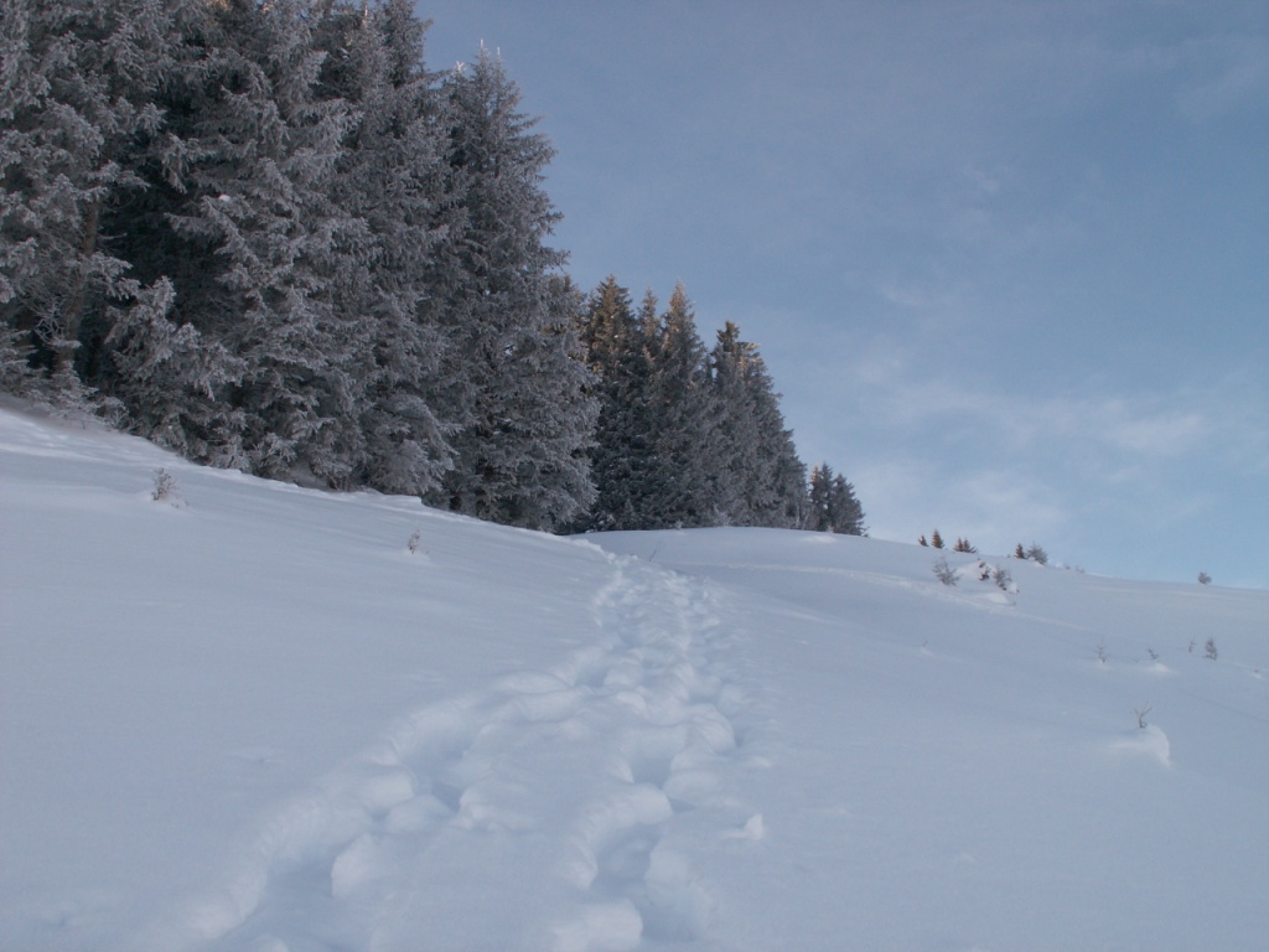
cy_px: 476
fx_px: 1283
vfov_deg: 40.7
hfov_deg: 52.6
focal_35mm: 35
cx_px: 634
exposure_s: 1/160
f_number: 6.3
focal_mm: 5.86
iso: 50
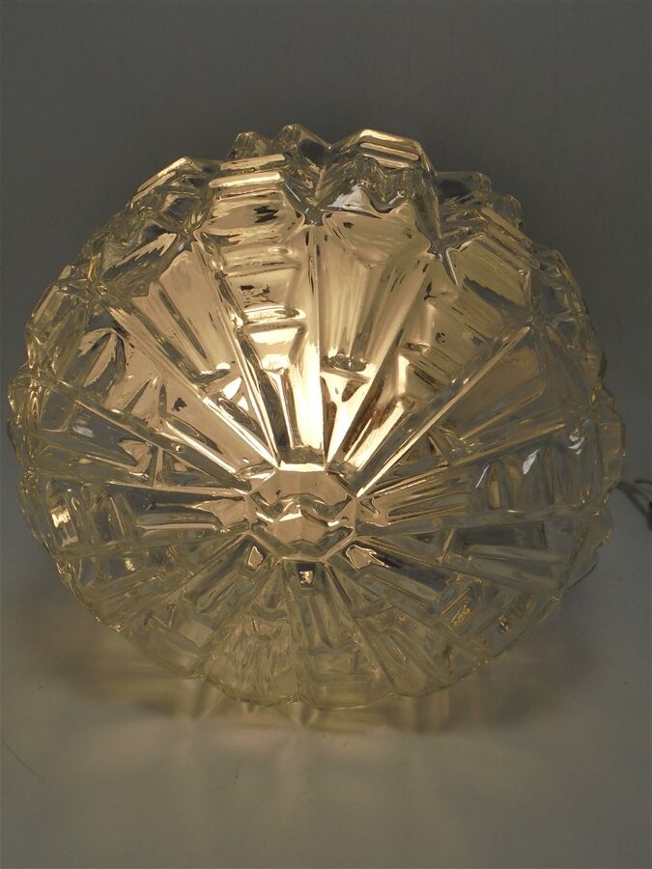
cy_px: 434
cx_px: 326
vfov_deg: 49.0
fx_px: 954
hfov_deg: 37.7
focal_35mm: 38
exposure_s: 1/640
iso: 100
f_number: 4.2
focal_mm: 6.9
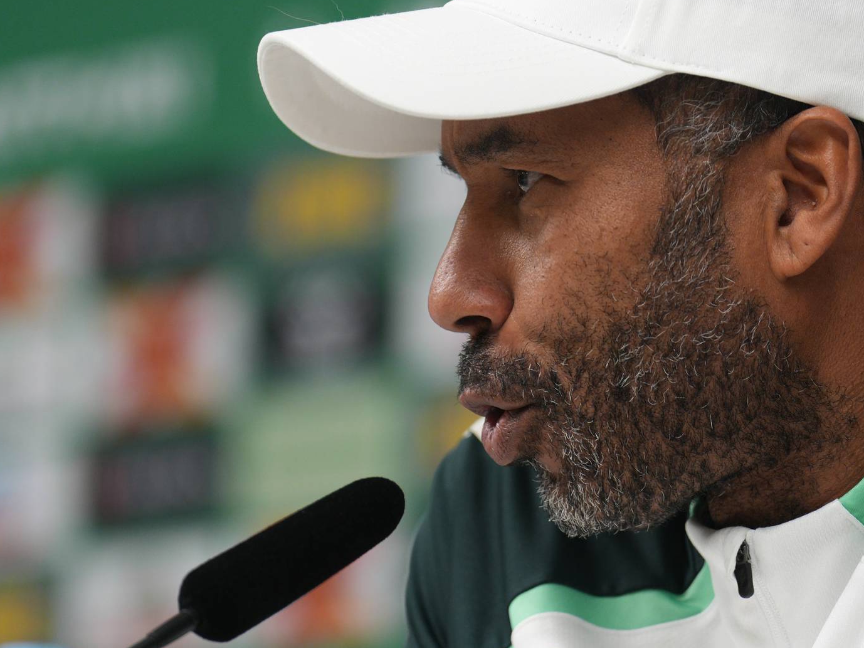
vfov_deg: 3.7
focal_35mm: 402
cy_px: 262
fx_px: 10032
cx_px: 404
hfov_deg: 4.9
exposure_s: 1/320
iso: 800
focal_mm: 200
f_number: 2.8
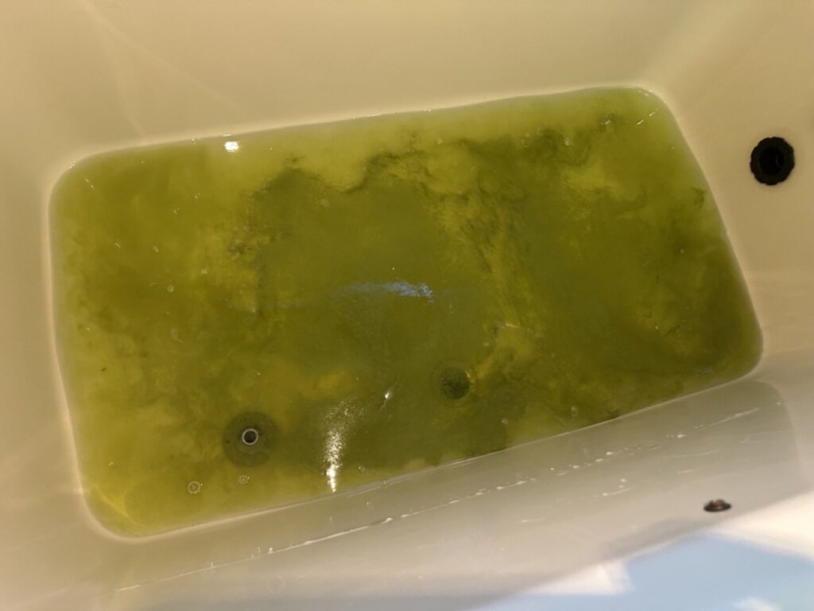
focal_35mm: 24
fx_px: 564
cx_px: 407
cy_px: 306
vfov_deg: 56.8
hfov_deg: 71.6
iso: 320
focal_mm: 6.86
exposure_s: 1/50
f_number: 1.78
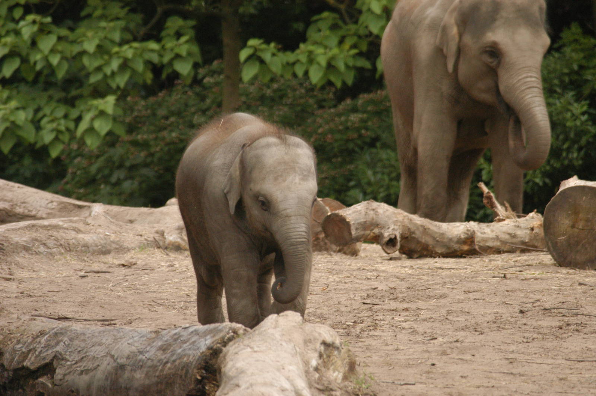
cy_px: 198
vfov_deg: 3.0
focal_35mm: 450
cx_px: 298
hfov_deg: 4.6
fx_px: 7444
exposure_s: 1/500
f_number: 6.7
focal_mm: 300
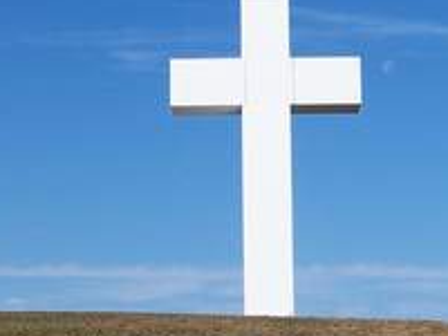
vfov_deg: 12.9
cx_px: 334
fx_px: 1488
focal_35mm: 115
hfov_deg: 17.0
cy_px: 204
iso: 64
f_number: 4
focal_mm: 5.85
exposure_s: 1/800
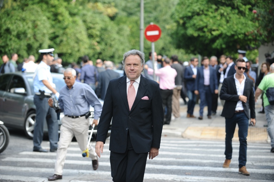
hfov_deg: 17.1
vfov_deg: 11.4
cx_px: 137
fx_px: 913
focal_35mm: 120
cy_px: 91
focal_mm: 120
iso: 320
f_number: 4
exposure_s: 1/400
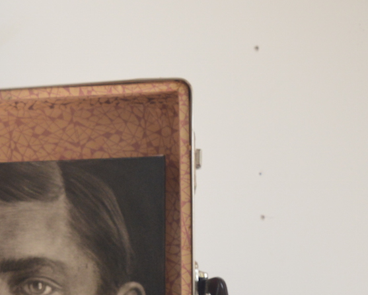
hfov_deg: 16.6
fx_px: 1100
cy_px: 312
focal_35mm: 101
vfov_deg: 14.9
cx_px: -244
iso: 400
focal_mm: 20
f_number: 5
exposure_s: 1/100
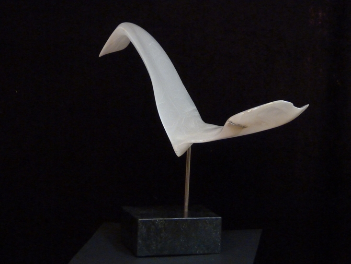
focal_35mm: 116
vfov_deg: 12.8
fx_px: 1176
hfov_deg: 17.0
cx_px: 176
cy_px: 132
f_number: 3.5
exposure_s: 1/8
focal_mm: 20.8
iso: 800
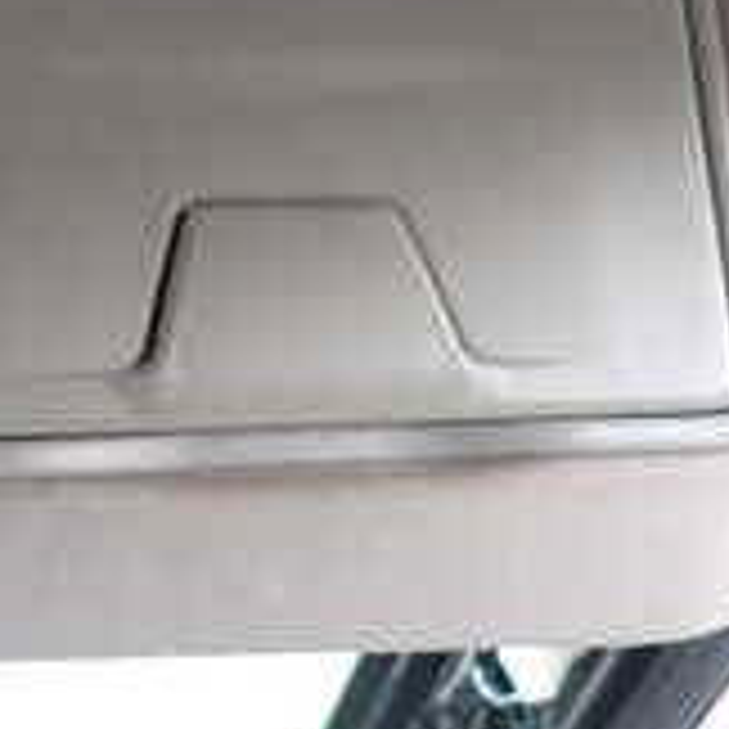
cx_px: -202
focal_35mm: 82
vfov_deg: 20.2
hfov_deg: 19.6
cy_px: -58
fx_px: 1954
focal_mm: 4.5
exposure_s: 1/30
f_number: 2
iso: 250
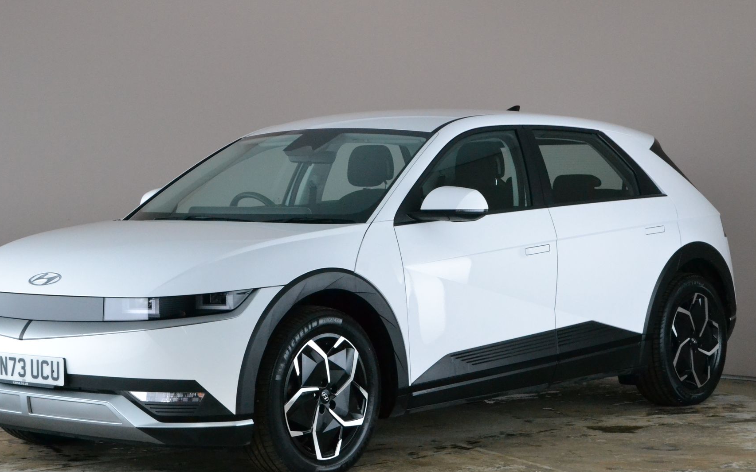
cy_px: 251
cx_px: 336
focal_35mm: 83
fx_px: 1702
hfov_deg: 25.0
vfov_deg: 15.8
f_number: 11
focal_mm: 45
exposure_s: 1/50
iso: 2800
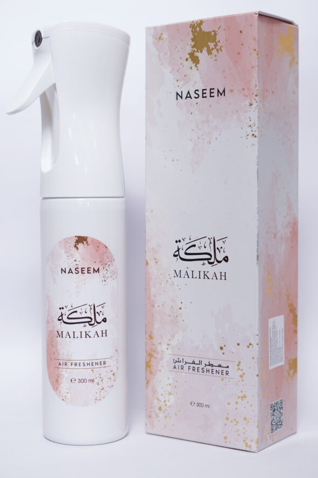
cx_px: 150
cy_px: 226
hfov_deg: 23.0
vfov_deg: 33.9
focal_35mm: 59
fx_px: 782
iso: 800
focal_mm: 50
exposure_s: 1/200
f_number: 2.8
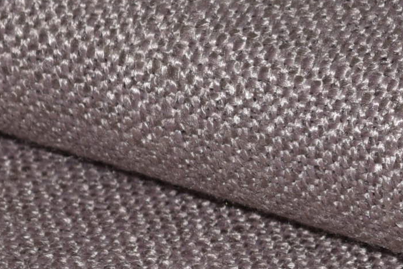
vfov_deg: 3.9
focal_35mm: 353
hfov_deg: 5.8
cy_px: 467
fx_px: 3956
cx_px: 590
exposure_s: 1/160
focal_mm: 55
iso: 100
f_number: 8
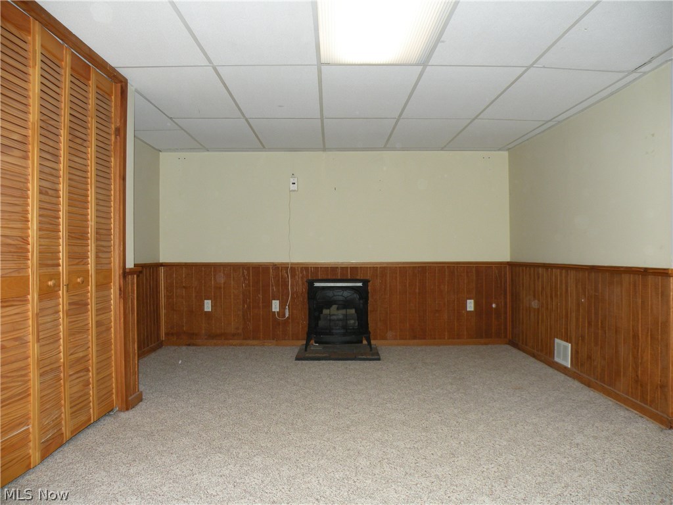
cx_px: 336
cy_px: 252
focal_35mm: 27
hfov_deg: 65.3
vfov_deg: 51.4
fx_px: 525
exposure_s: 1/60
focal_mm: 4.7
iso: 113
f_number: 2.8
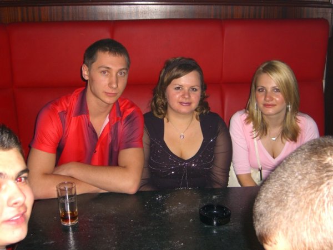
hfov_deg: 41.2
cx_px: 166
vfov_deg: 31.5
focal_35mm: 46
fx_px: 443
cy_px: 125
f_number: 3.1
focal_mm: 9.5
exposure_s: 1/60
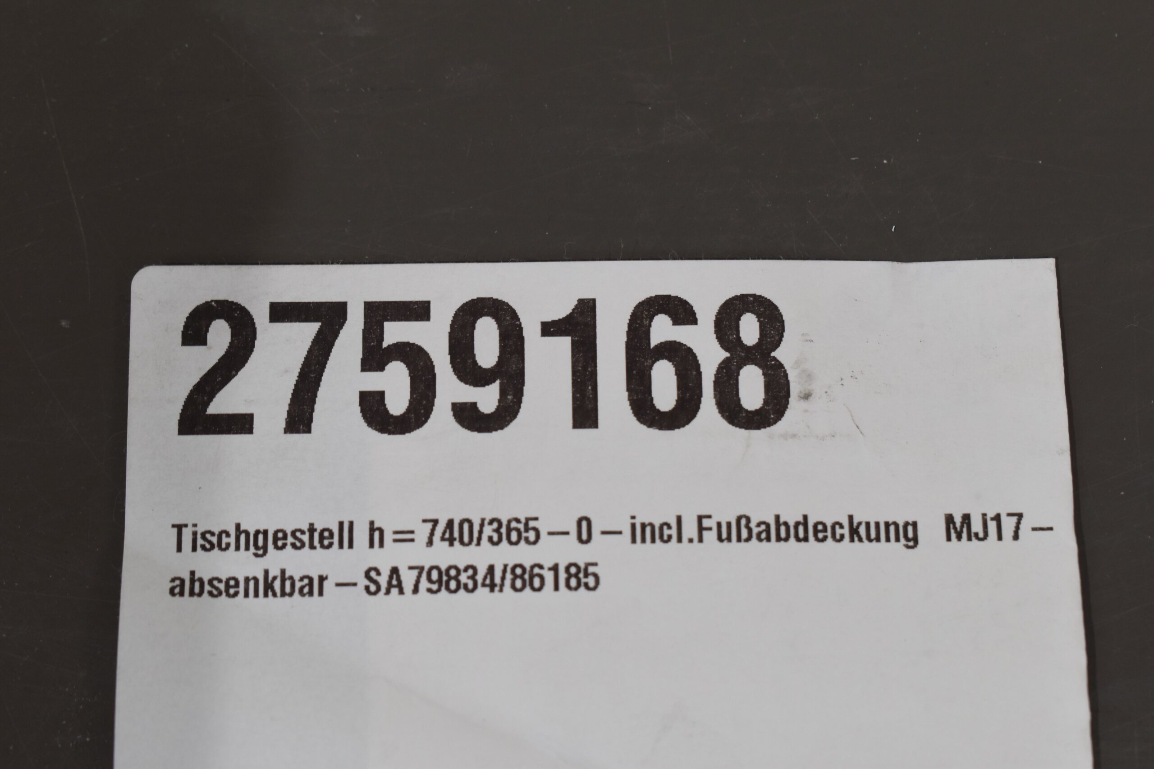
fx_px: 2645
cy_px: 384
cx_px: 577
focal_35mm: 82
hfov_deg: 24.6
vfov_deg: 16.6
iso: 400
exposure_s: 1/60
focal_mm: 55
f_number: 8
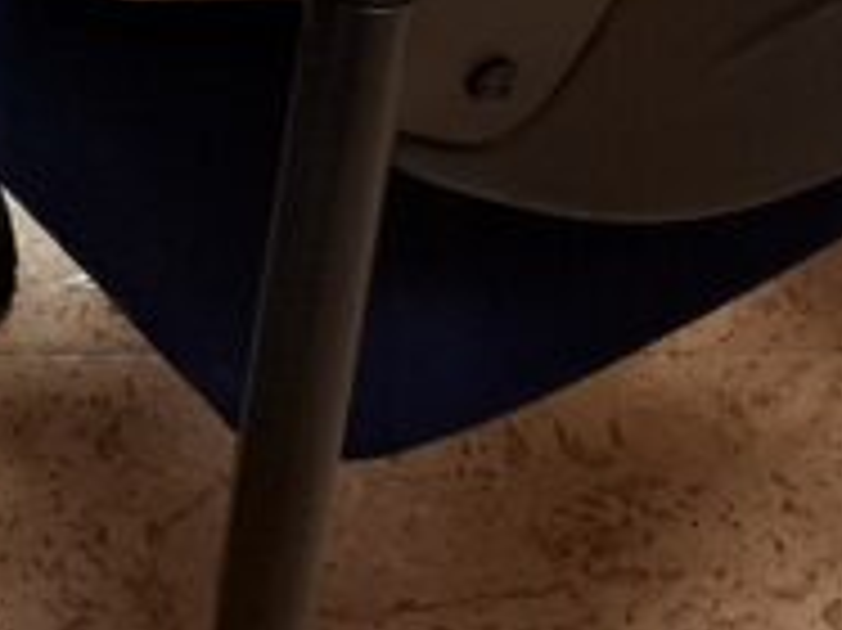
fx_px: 3063
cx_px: -419
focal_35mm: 126
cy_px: -1022
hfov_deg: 14.6
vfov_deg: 9.9
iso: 250
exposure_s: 1/100
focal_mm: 5.54
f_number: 1.8
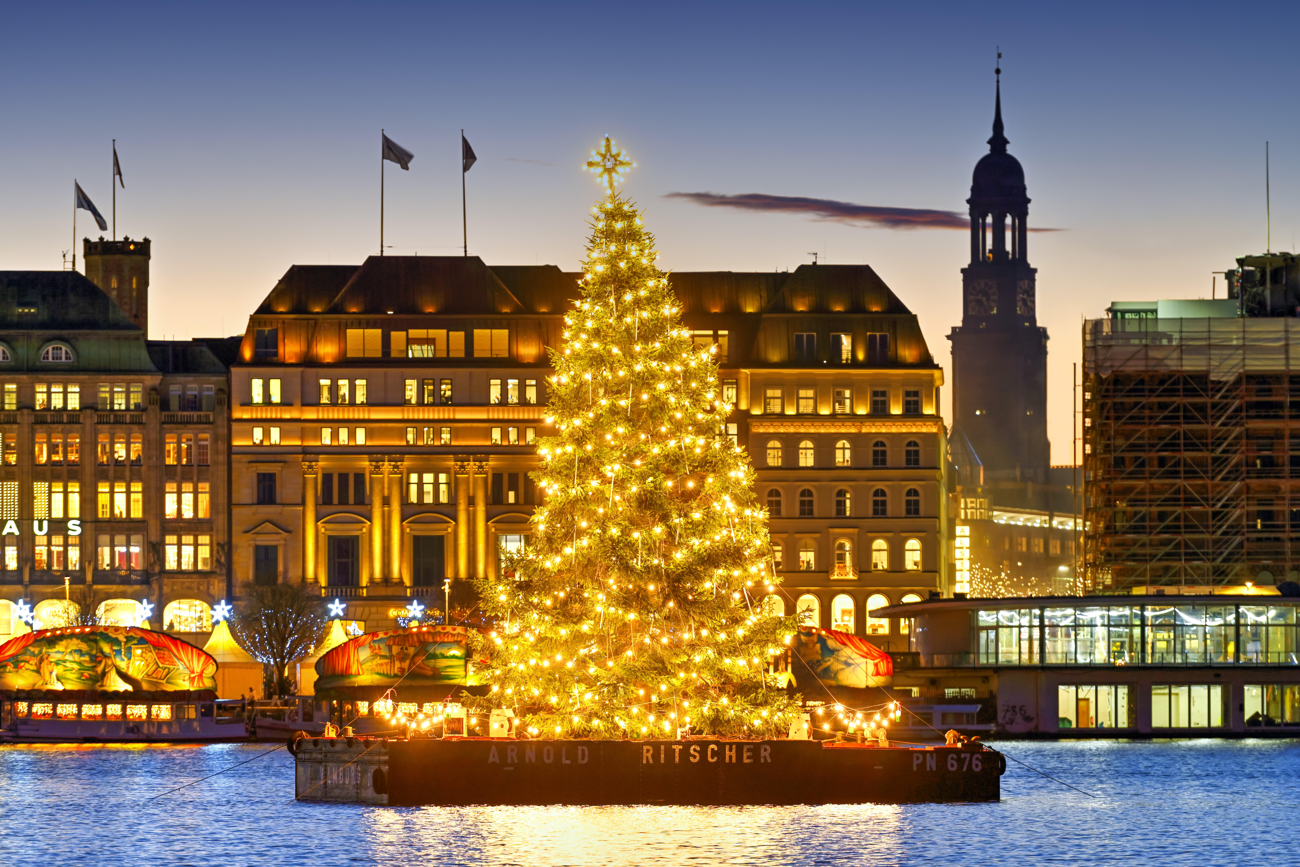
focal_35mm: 185
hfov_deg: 11.1
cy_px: 434
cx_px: 650
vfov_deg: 7.4
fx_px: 6680
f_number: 4
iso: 200
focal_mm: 185
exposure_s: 1/8
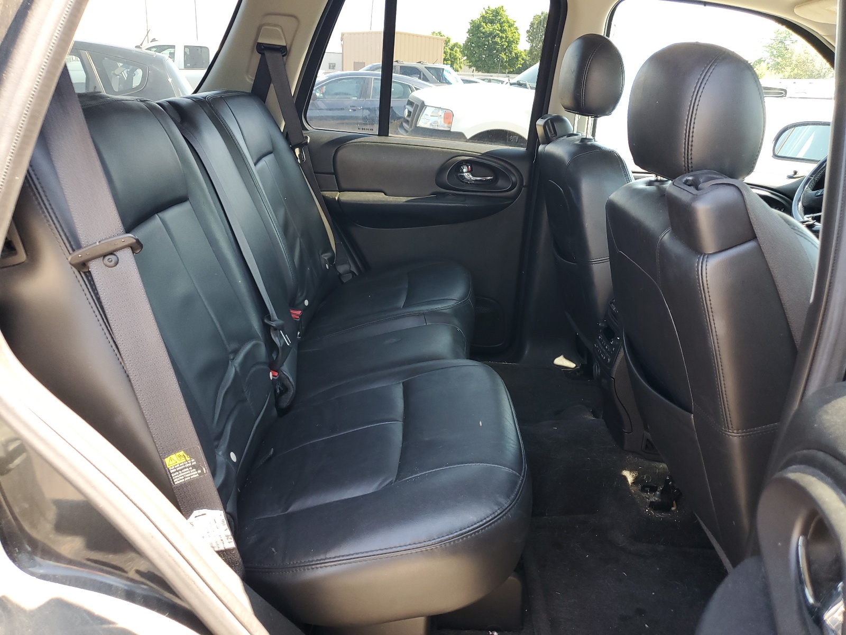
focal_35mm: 26
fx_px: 635
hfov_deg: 67.3
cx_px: 423
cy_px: 318
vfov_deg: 53.1
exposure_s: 1/120
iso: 61
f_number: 1.5
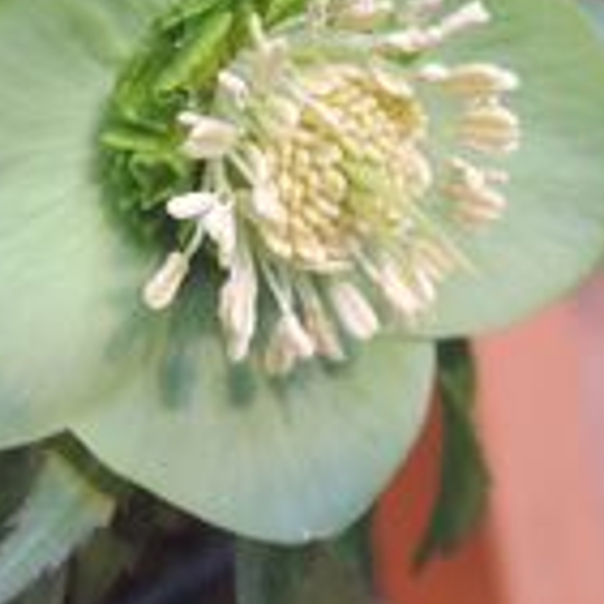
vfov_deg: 30.8
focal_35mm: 54
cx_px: 253
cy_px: 111
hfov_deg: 31.6
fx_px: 1066
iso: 80
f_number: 2.8
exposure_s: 1/40
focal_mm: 5.1
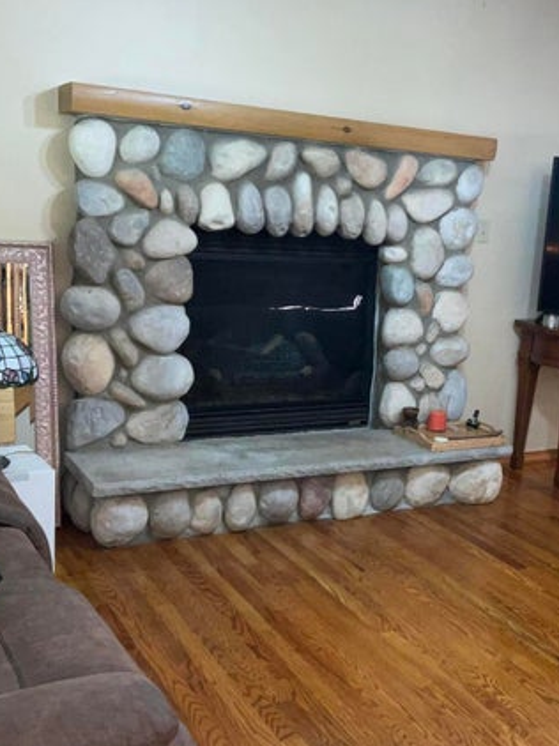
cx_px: 373
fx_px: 948
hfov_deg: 32.6
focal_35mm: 44
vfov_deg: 42.9
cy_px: 407
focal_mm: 3
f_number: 1.8
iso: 80
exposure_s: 1/60
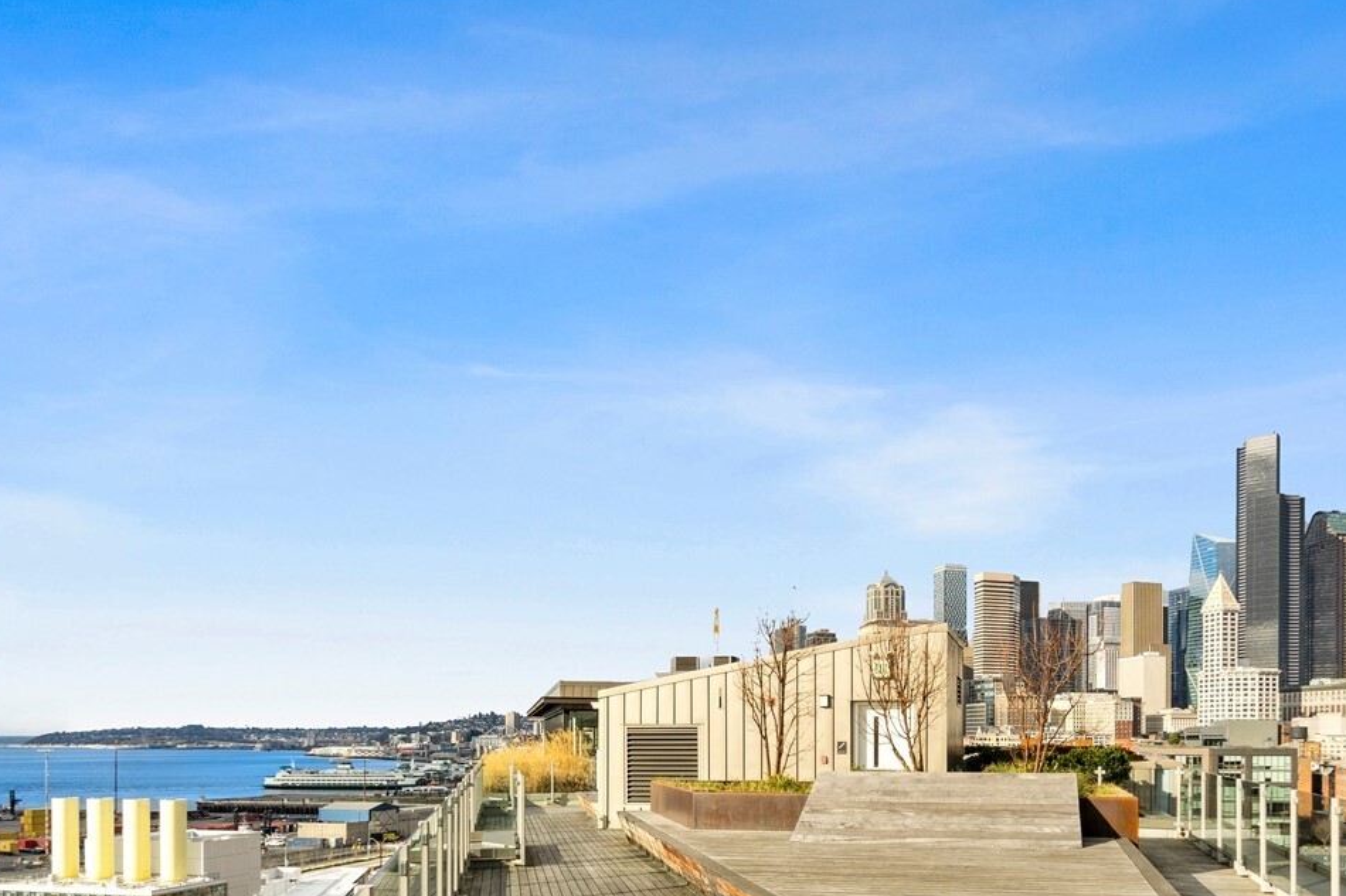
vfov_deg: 48.6
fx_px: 934
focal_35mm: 25
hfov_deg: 70.6
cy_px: 704
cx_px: 822
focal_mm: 14
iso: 200
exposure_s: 1/3200
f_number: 8
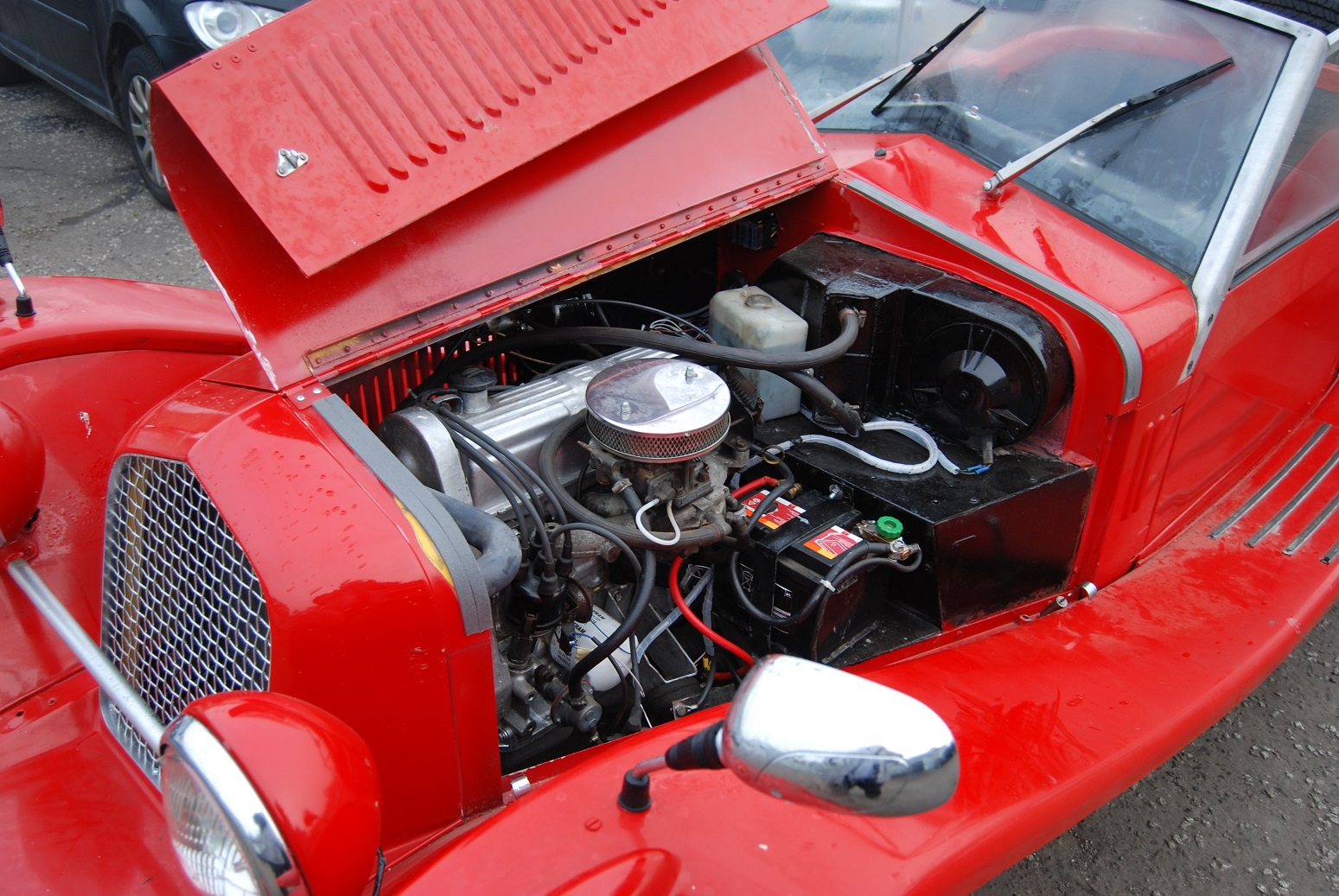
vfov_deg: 43.7
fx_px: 1117
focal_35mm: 30
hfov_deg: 61.9
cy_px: 448
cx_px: 670
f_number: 4
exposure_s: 1/60
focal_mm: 20
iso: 200
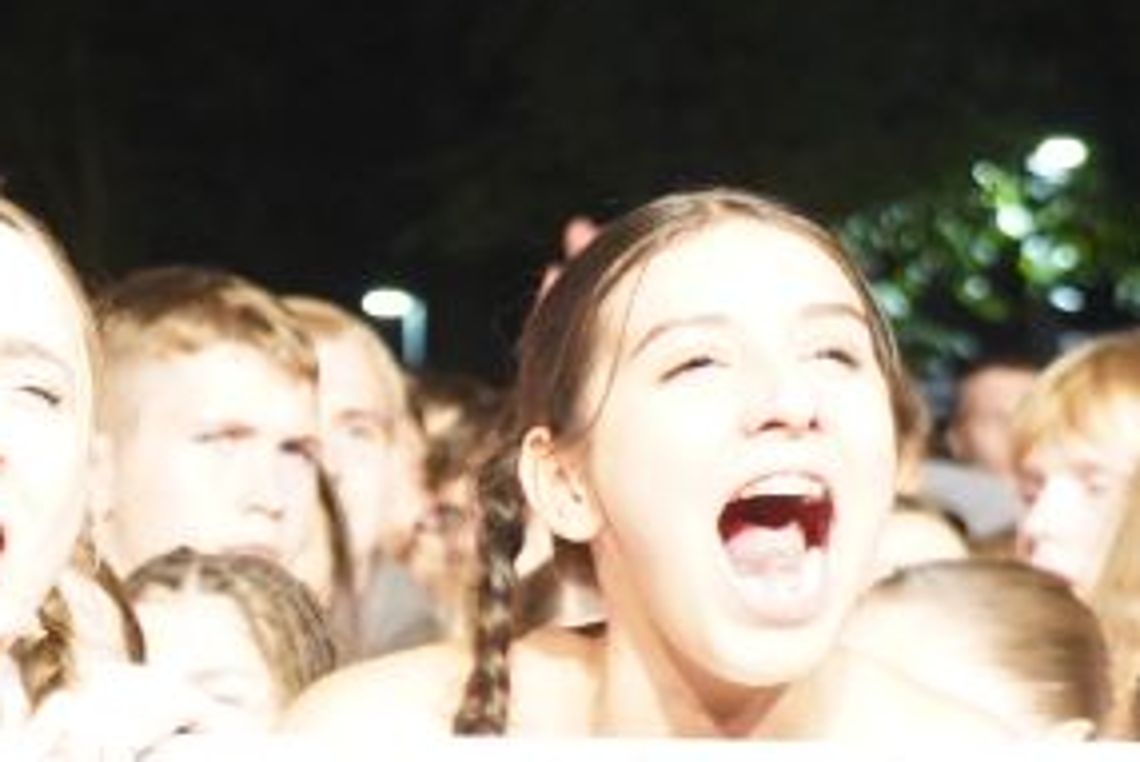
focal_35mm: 168
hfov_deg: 12.0
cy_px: 784
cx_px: -140
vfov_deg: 8.1
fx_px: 5322
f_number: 4
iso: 3200
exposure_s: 1/60
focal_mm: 37
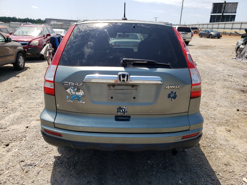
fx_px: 186
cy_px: 92
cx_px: 124
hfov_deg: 67.3
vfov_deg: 53.1
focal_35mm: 26
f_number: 1.5
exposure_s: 1/2500
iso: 50
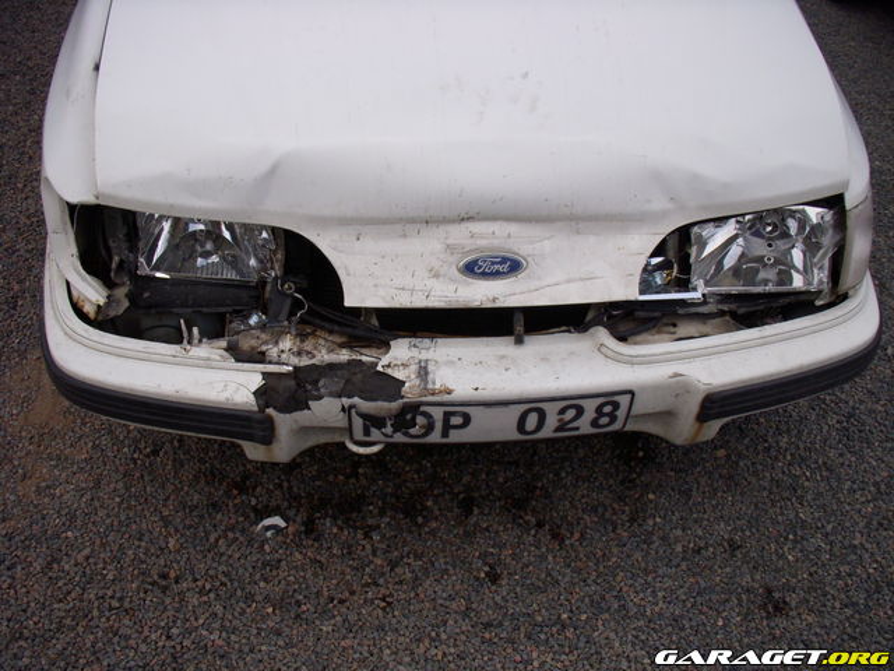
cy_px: 336
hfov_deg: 49.0
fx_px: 981
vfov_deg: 37.7
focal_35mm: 38
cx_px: 447
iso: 100
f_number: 3.3
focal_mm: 6.3
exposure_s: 1/200
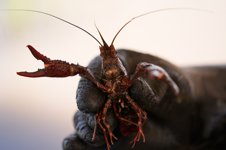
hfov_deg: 12.0
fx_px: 1074
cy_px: 75
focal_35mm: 171
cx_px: 113
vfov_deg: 8.0
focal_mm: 171
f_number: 3.2
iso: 400
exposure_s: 1/1000
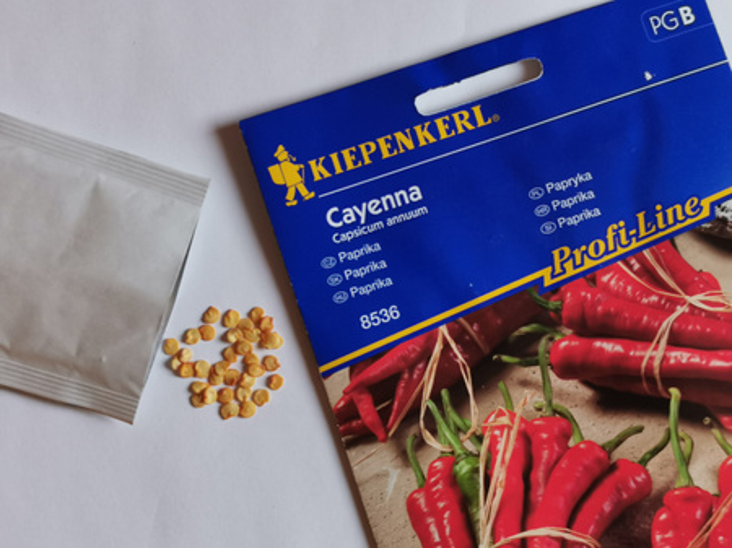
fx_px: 1585
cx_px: 366
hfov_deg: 26.0
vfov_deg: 19.6
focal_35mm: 75
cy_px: 274
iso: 125
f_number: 1.6
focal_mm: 5.56
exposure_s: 1/100
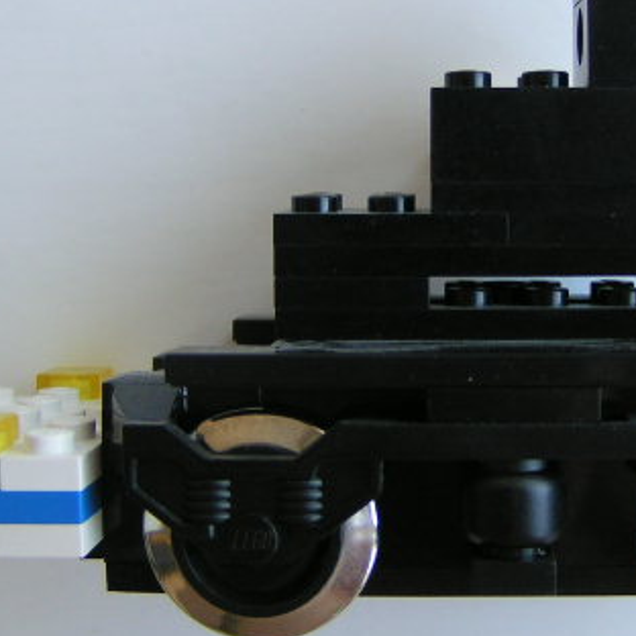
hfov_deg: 24.9
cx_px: 434
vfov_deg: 25.0
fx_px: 1434
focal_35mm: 69
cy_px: 255
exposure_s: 1/40
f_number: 2.8
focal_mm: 5.8
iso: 64
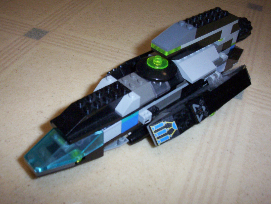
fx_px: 306
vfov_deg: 37.0
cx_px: 136
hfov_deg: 47.8
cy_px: 102
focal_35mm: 39
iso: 140
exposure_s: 1/30
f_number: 4.5
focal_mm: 6
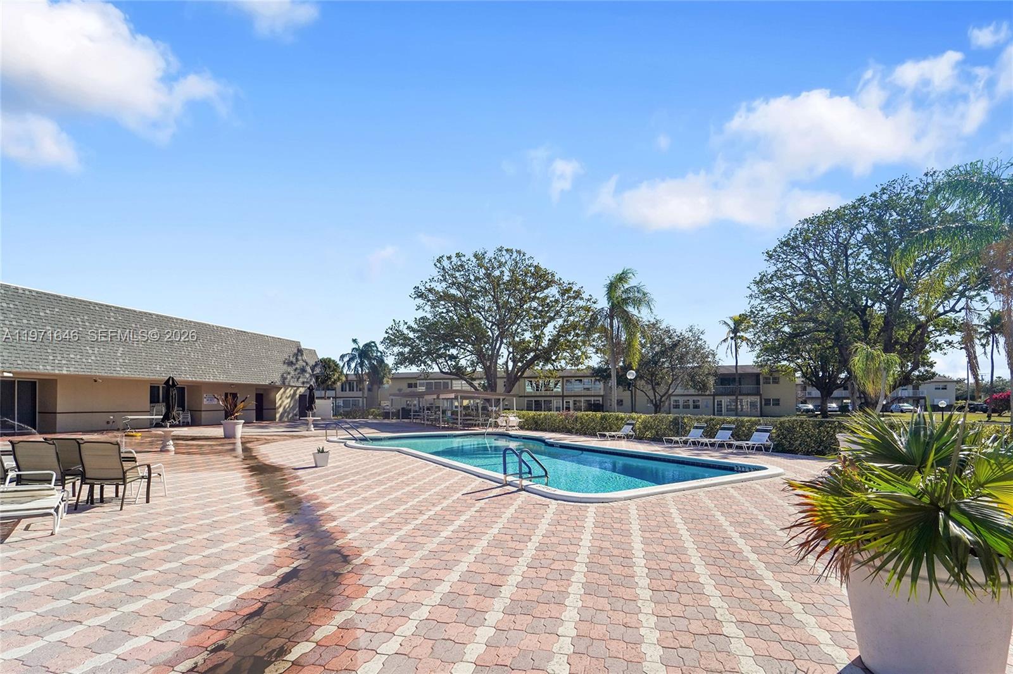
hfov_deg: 104.3
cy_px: 337
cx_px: 506
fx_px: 394
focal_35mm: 14
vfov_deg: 81.1
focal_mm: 14
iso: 400
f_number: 9
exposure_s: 1/400
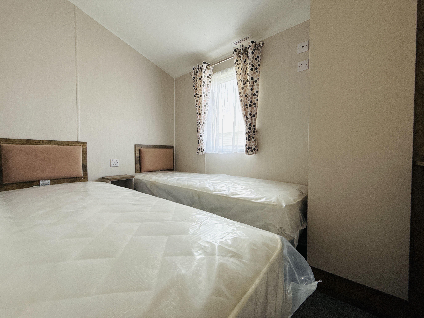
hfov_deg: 102.1
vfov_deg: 85.7
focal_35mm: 14
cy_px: 159
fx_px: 171
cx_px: 212
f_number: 2.2
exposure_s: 1/114
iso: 64
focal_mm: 2.22
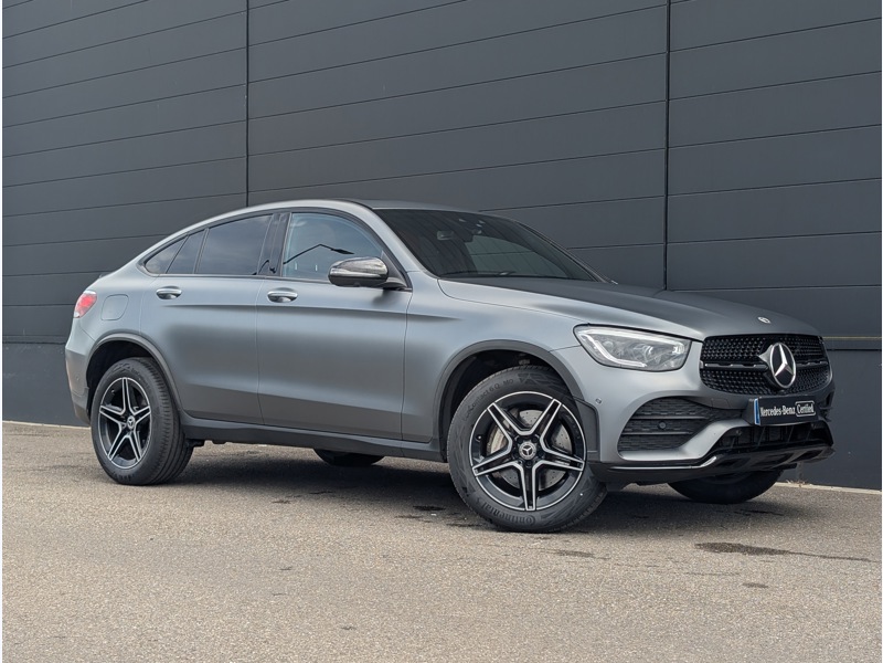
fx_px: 1250
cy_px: 332
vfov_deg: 29.7
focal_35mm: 49
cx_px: 442
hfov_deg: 38.9
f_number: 1.68
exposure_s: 1/483
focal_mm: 6.9
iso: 19
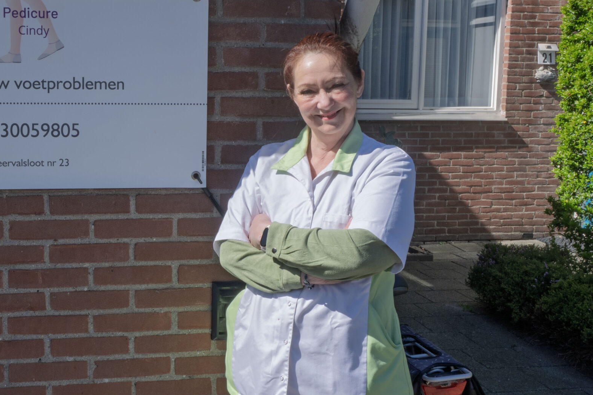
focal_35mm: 49
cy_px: 184
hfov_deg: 39.4
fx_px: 807
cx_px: 156
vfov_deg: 27.5
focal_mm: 20
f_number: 16
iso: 125
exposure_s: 1/60
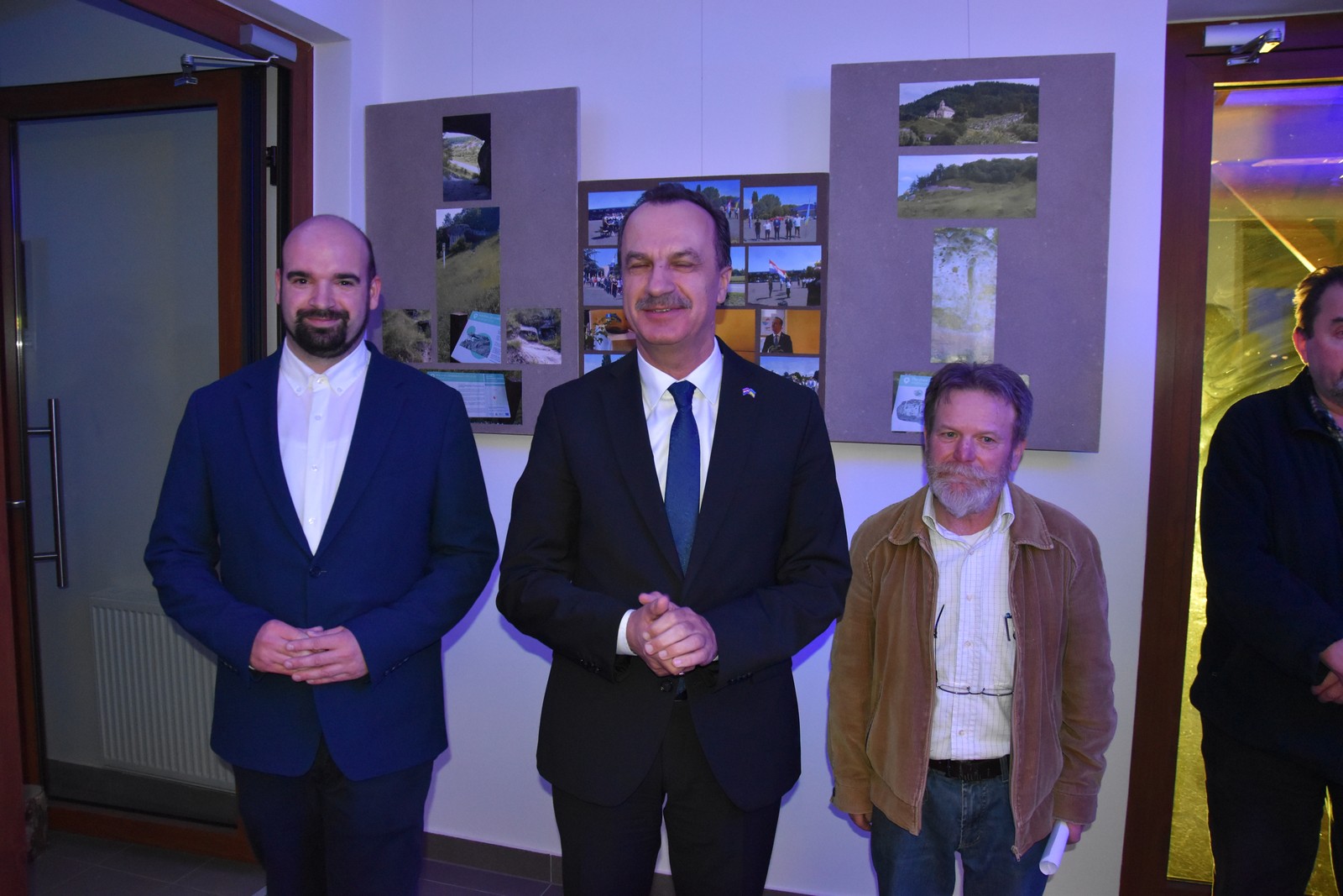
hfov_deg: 37.8
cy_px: 448
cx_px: 672
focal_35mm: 52
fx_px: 1959
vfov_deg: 25.8
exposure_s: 1/60
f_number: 4.5
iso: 2200
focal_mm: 35
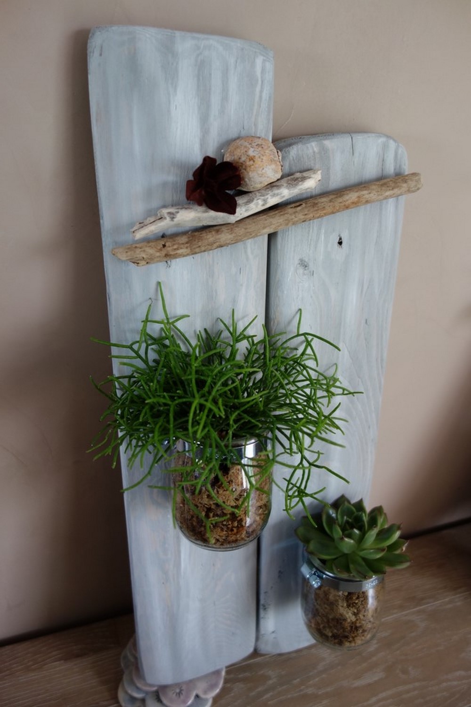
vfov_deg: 65.5
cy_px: 354
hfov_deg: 46.4
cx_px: 236
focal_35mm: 28
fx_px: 549
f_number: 1.8
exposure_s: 1/60
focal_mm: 10.4
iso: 125
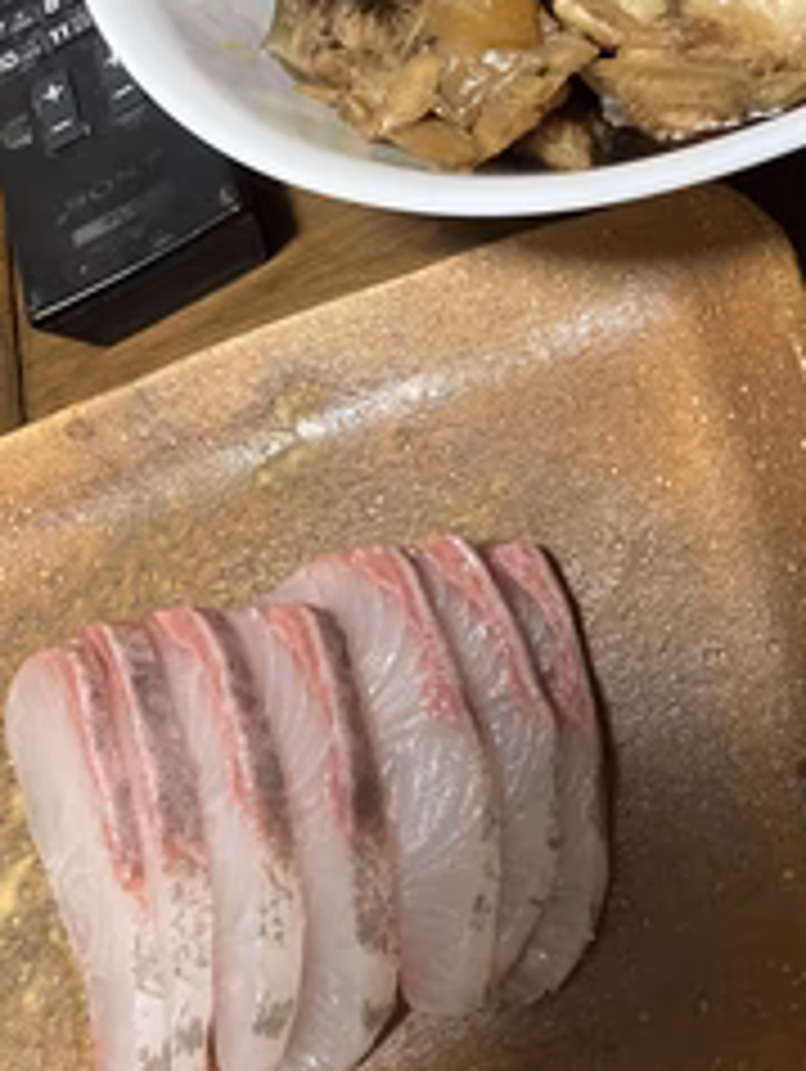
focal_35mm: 47
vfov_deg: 39.6
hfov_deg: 30.2
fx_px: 1457
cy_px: 302
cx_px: 644
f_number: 1.8
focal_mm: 3.99
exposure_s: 1/60
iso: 200
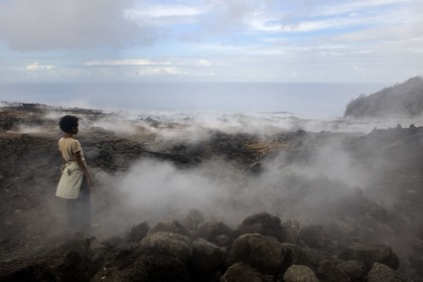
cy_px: 141
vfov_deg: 53.1
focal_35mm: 24
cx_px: 212
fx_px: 282
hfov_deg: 73.7
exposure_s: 1/125
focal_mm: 24
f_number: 13
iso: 400
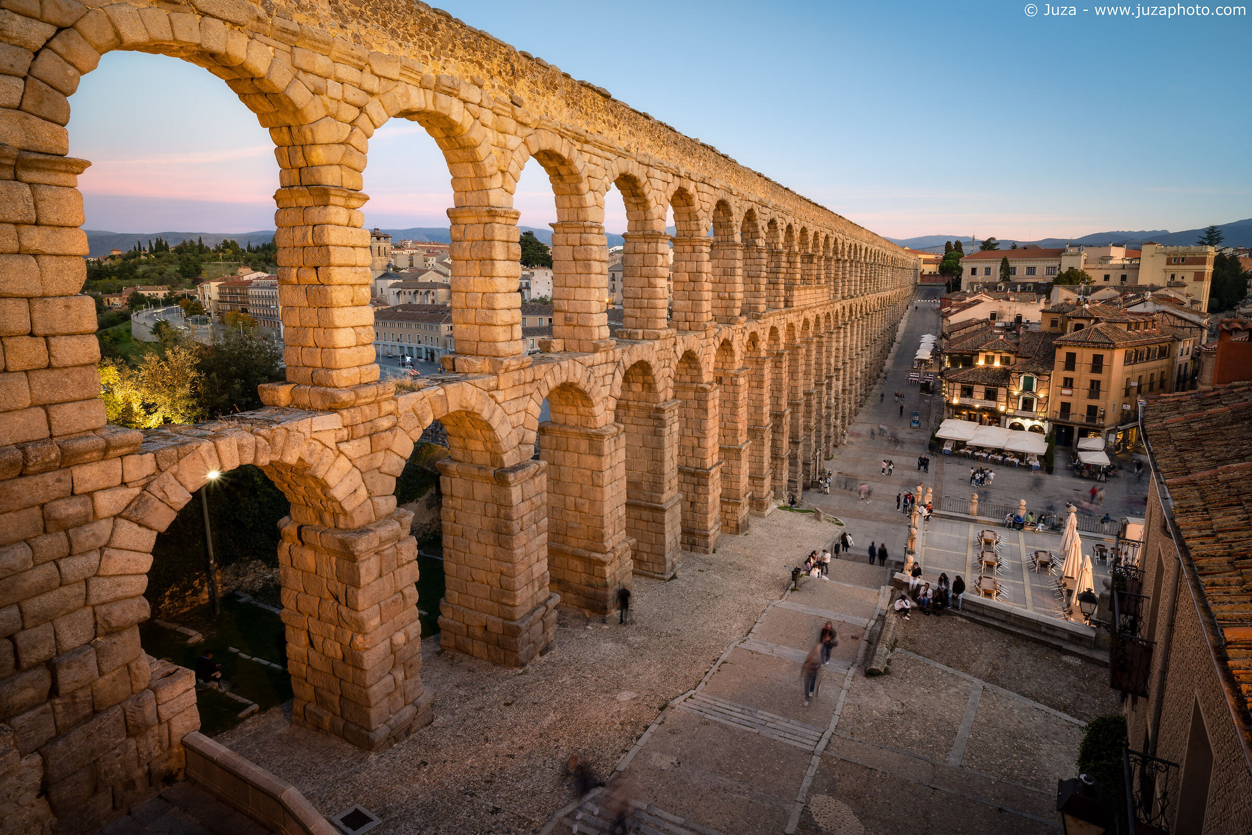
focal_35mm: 18
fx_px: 626
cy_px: 418
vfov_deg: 67.4
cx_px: 626
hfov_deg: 90.0
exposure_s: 1.3
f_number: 11
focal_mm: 18
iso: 100
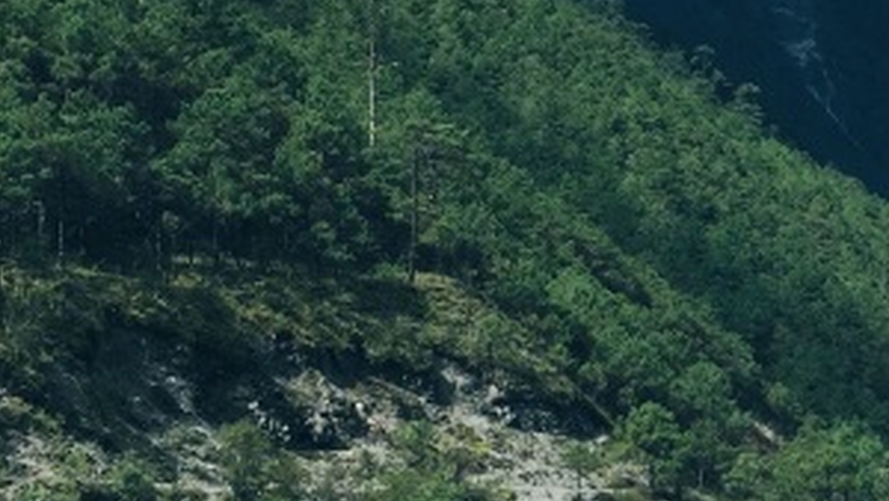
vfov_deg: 11.2
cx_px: 939
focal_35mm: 108
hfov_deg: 19.1
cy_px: 418
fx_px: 2547
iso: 32
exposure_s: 1/3049
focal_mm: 4.15
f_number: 2.2
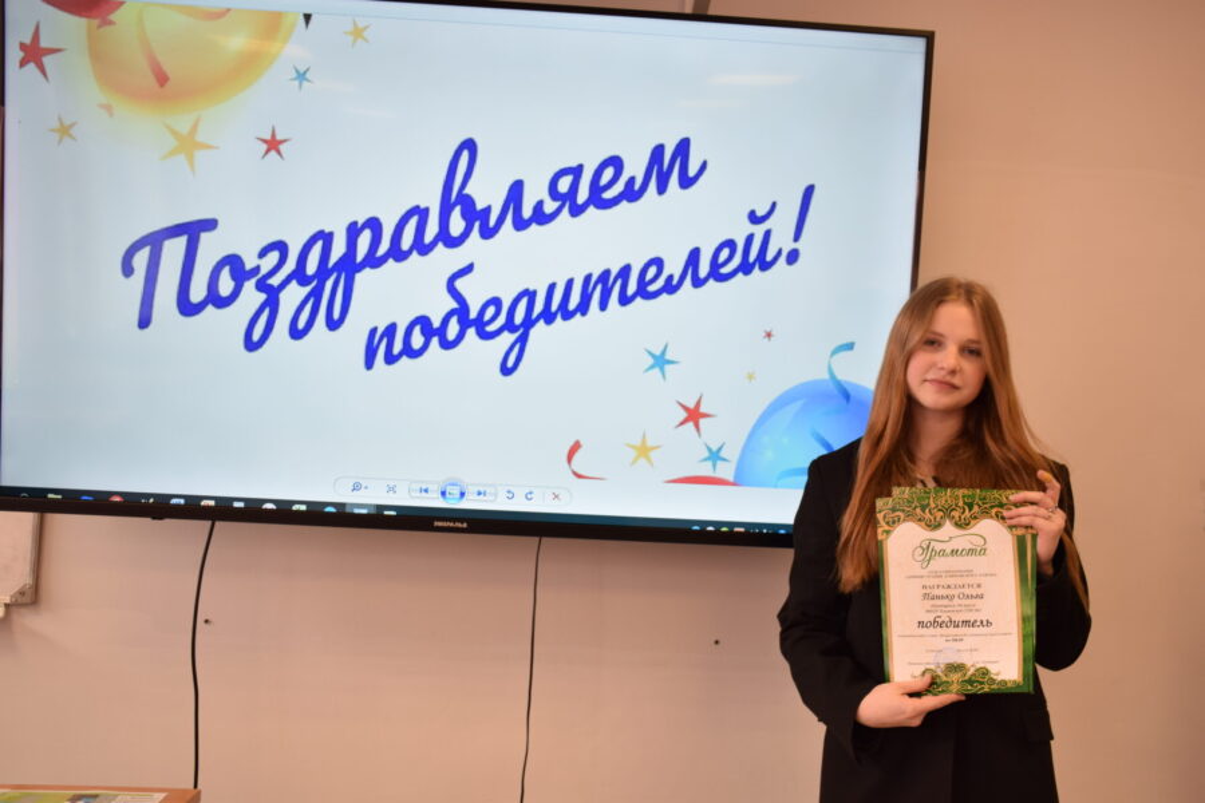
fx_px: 1155
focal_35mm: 34
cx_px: 602
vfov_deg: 38.4
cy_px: 402
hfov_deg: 55.1
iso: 400
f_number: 6.3
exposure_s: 1/125
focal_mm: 23
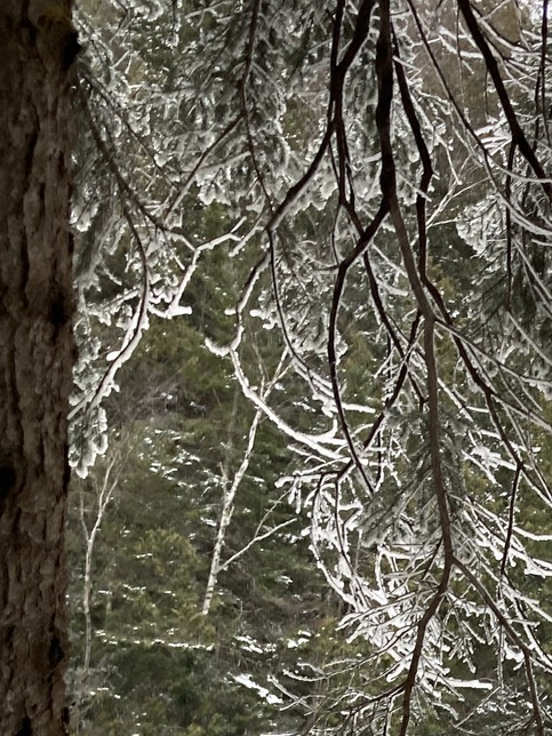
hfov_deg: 15.8
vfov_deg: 20.6
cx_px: 786
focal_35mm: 87
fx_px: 1850
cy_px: 955
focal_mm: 3.99
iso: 50
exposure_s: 1/121
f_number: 1.8
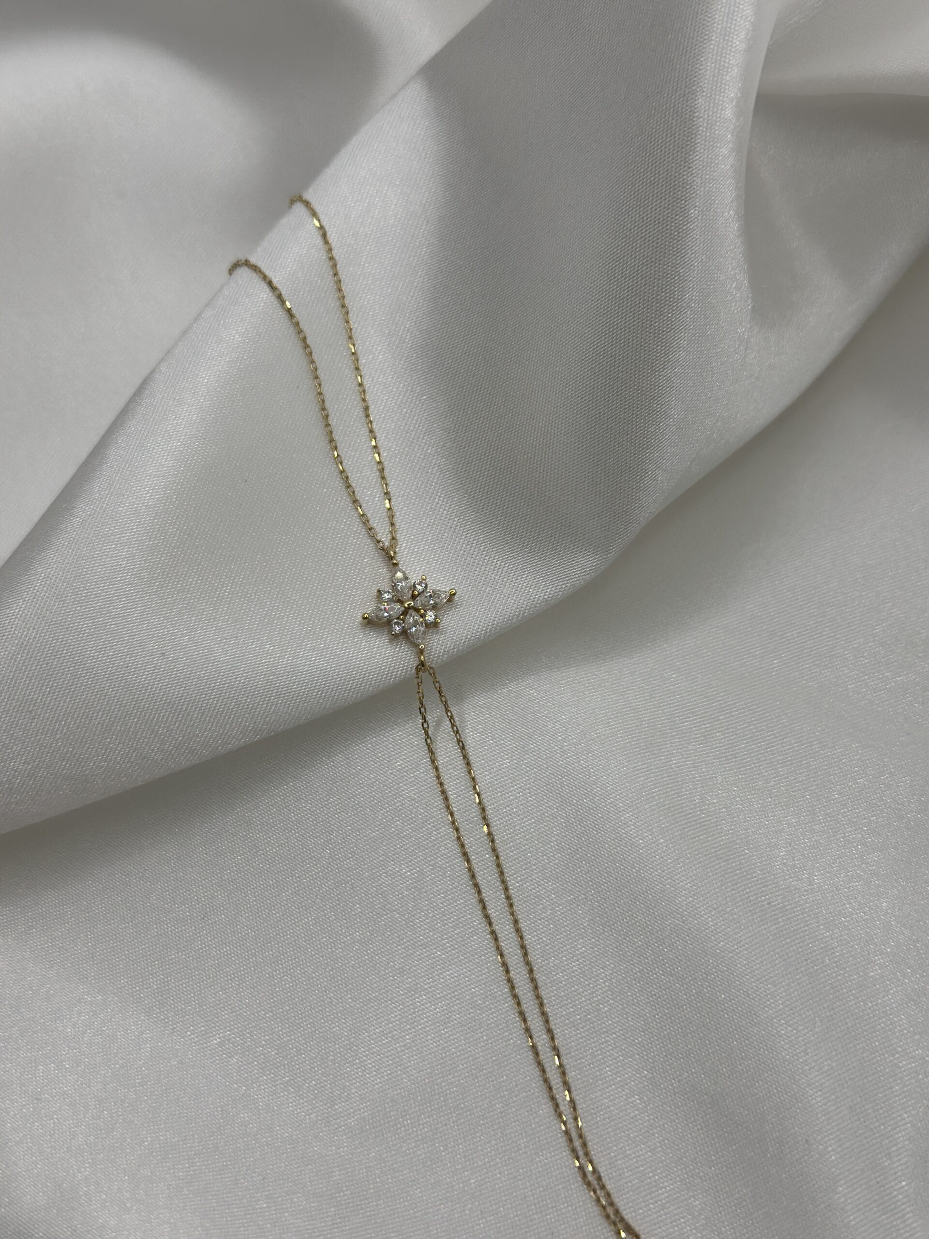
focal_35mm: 48
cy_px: 620
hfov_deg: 30.3
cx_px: 464
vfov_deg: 39.7
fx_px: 1718
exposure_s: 1/2597
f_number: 1.78
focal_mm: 6.86
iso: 80
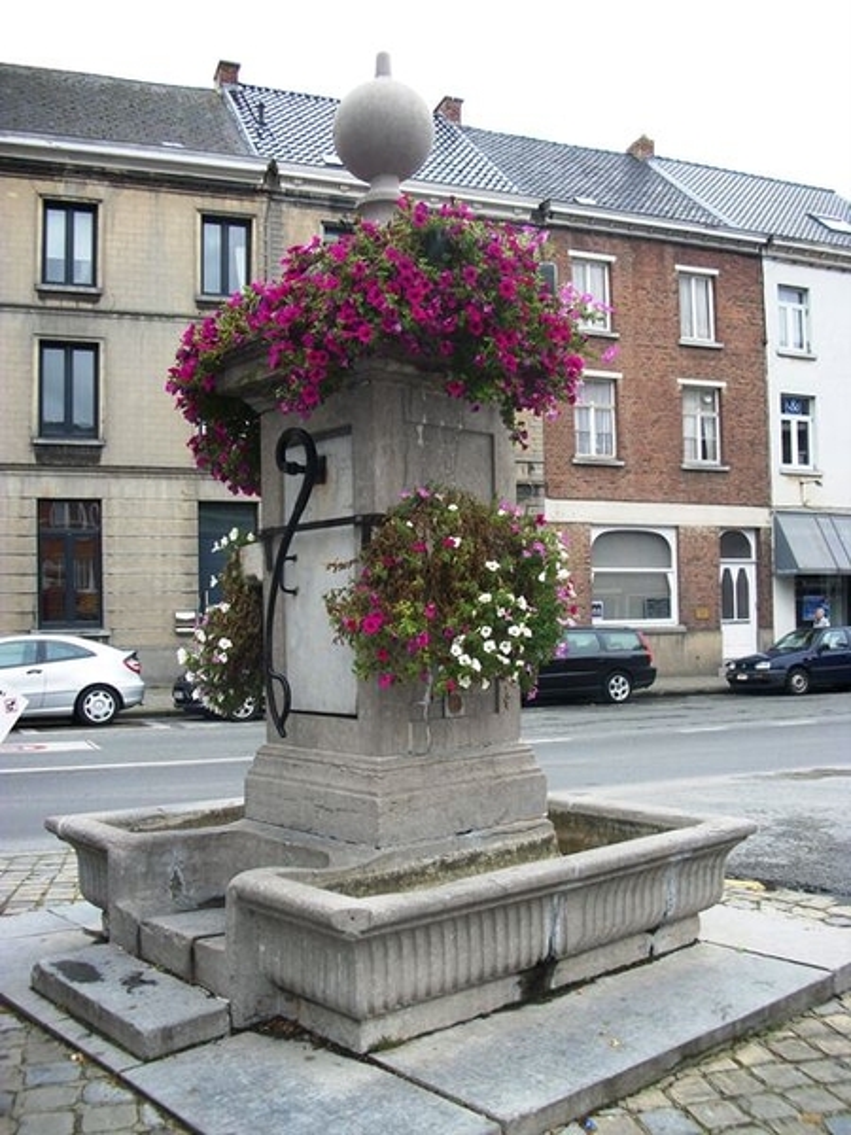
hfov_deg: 44.2
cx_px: 426
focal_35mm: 32
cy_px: 568
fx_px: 1049
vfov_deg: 56.8
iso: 80
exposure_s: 1/320
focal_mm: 5.7
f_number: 2.9
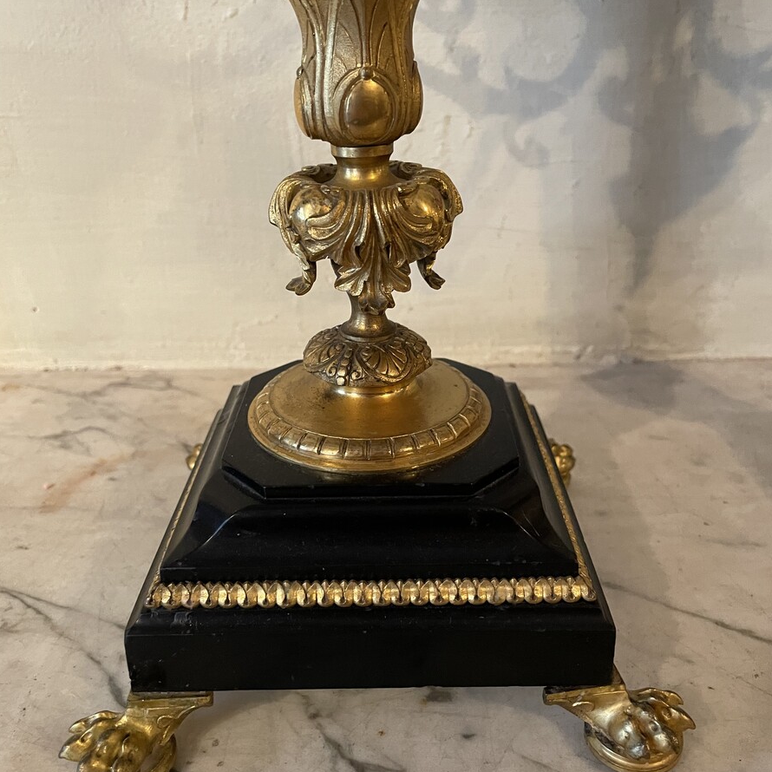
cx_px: 387
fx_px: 782
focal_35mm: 31
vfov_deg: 52.5
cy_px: 365
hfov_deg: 52.5
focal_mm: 4.2
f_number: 1.6
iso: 400
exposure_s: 1/33
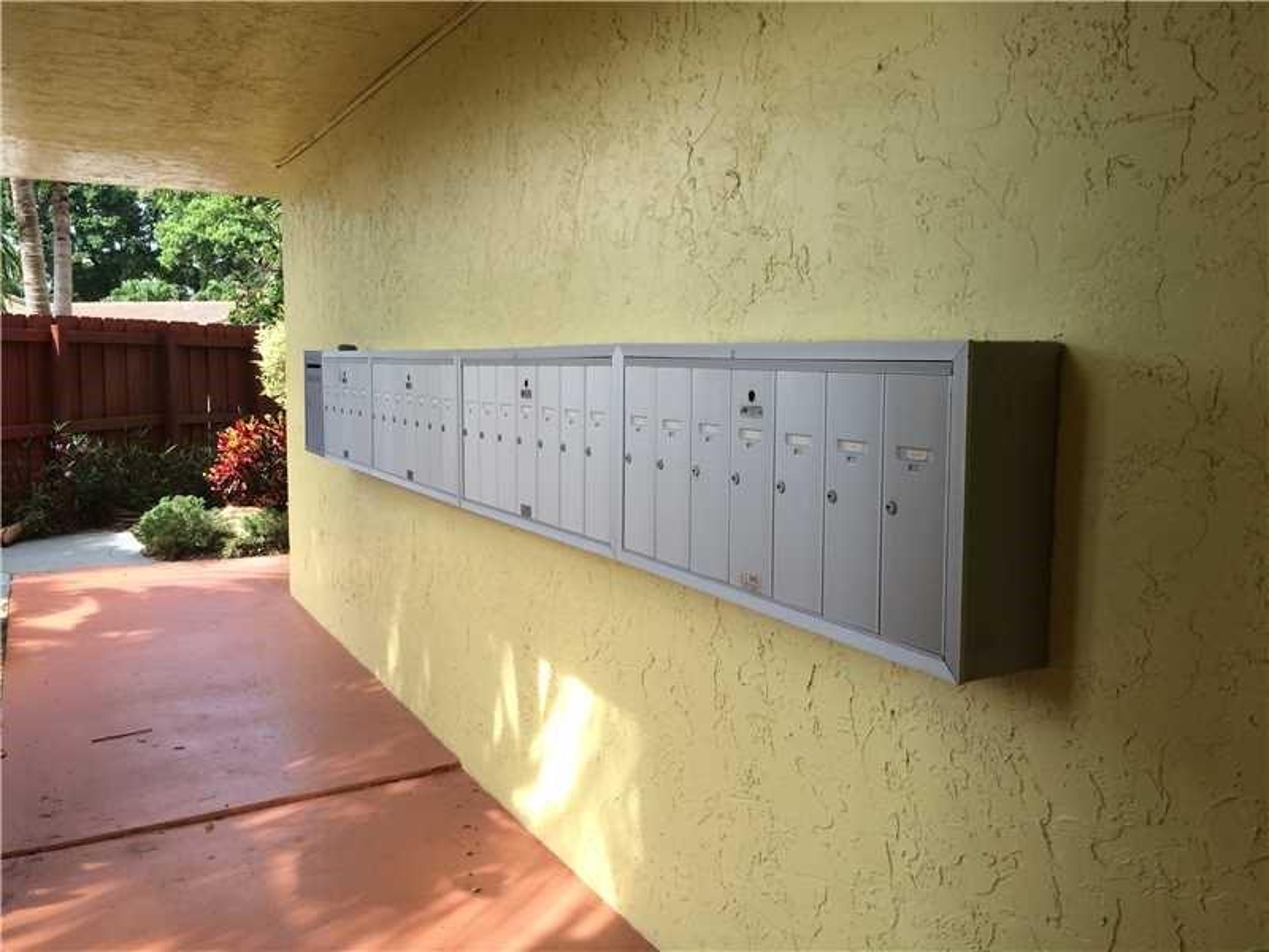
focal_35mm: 29
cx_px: 634
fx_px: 1063
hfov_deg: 61.7
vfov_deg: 48.2
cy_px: 476
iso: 32
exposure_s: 1/297
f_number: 2.2
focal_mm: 4.15
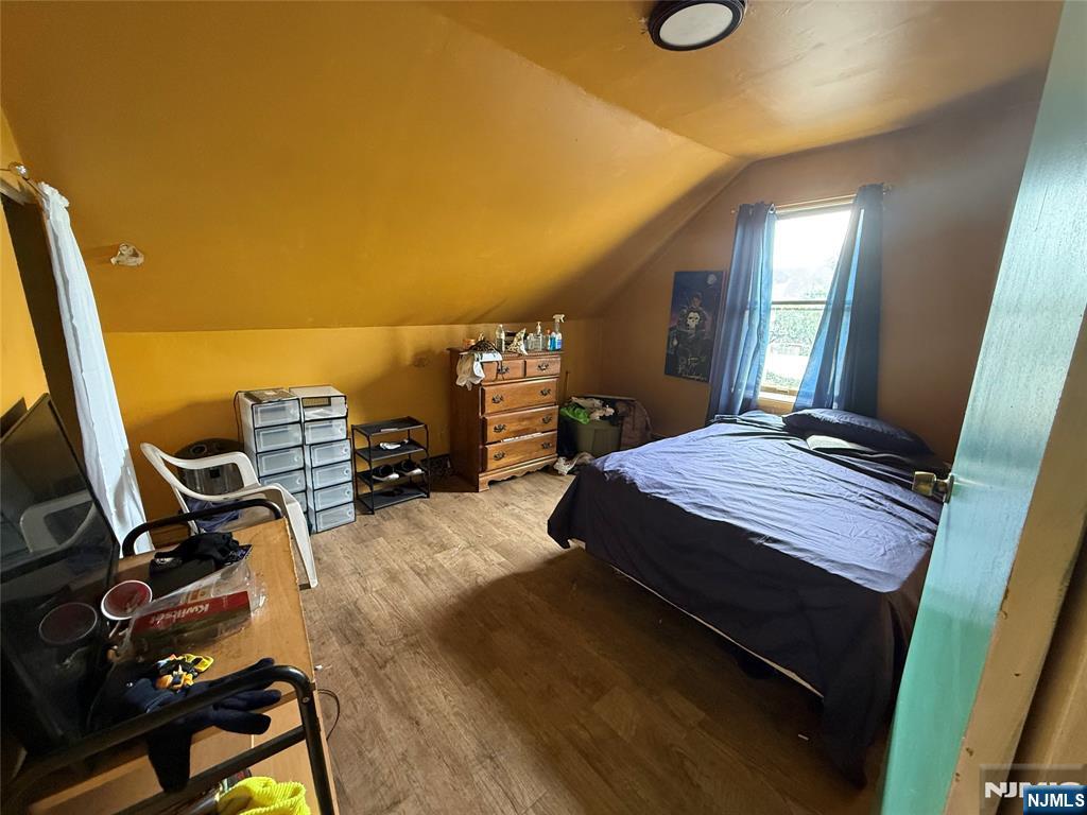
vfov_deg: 85.7
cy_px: 408
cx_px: 544
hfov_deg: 102.1
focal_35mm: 14
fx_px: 440
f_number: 2.2
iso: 500
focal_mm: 2.22
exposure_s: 1/60
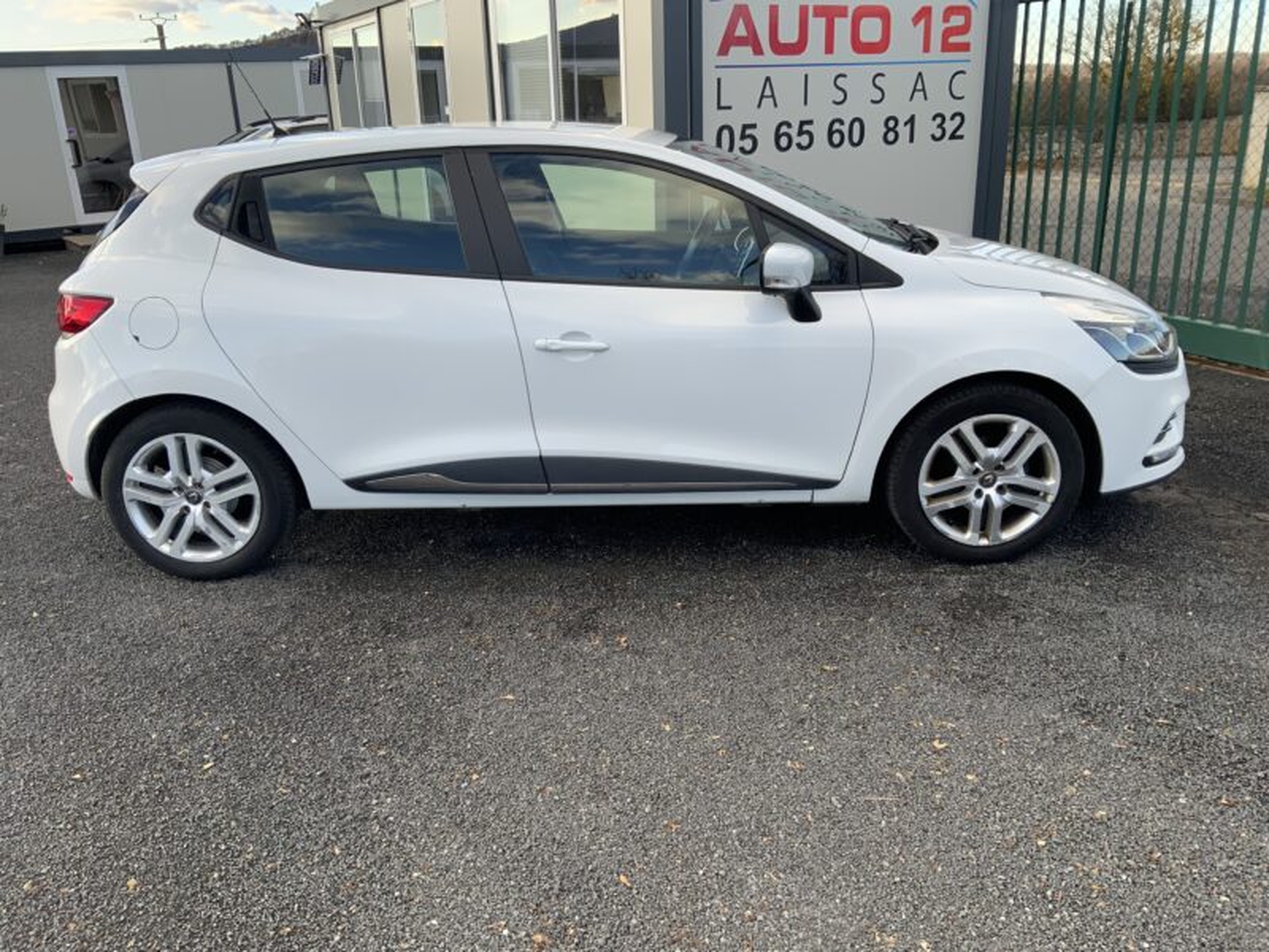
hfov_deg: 61.7
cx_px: 634
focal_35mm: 29
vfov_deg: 48.2
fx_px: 1063
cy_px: 476
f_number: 1.8
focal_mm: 3
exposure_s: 1/355
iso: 16
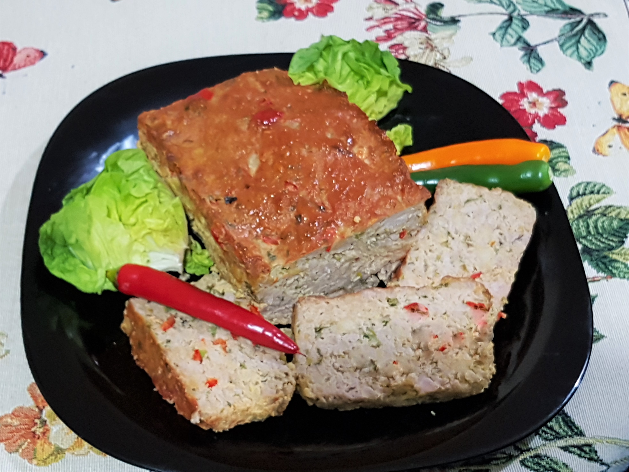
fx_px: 472
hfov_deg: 67.3
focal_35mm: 26
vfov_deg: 53.1
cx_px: 314
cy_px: 236
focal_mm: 4.2
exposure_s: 1/50
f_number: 1.7
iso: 250
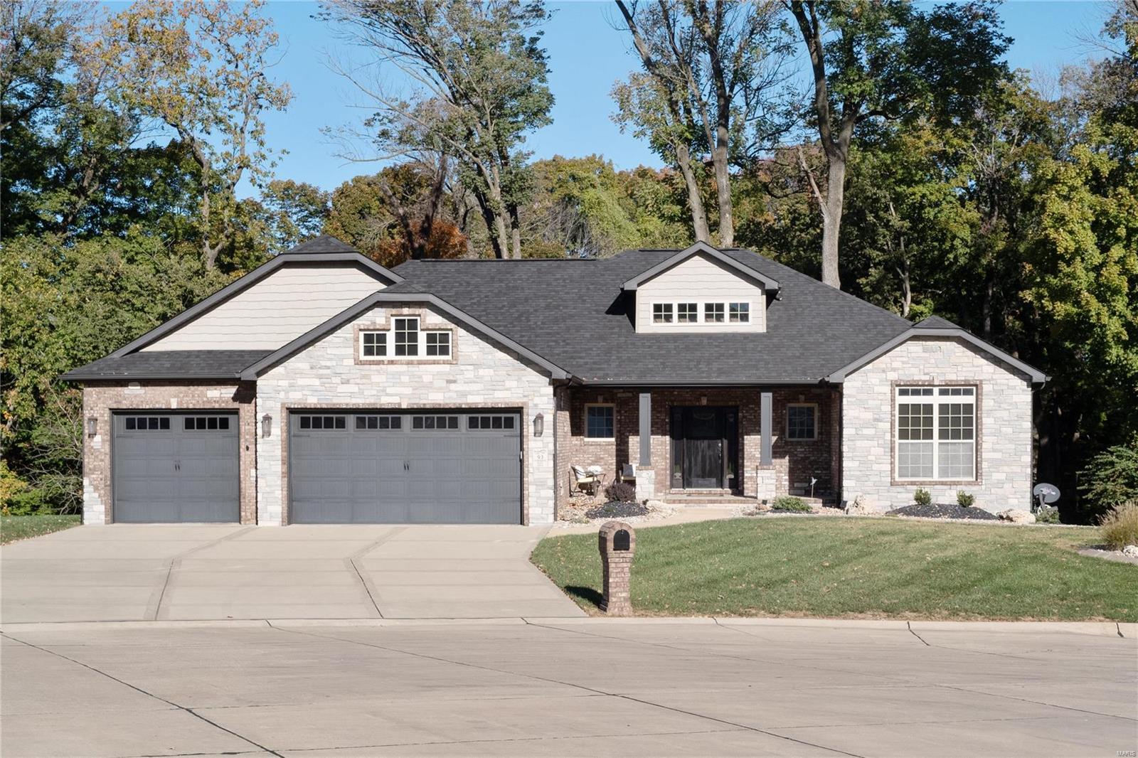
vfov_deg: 24.2
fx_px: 1770
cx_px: 569
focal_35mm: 56
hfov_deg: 35.6
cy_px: 379
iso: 400
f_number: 10
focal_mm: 28
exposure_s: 1/640
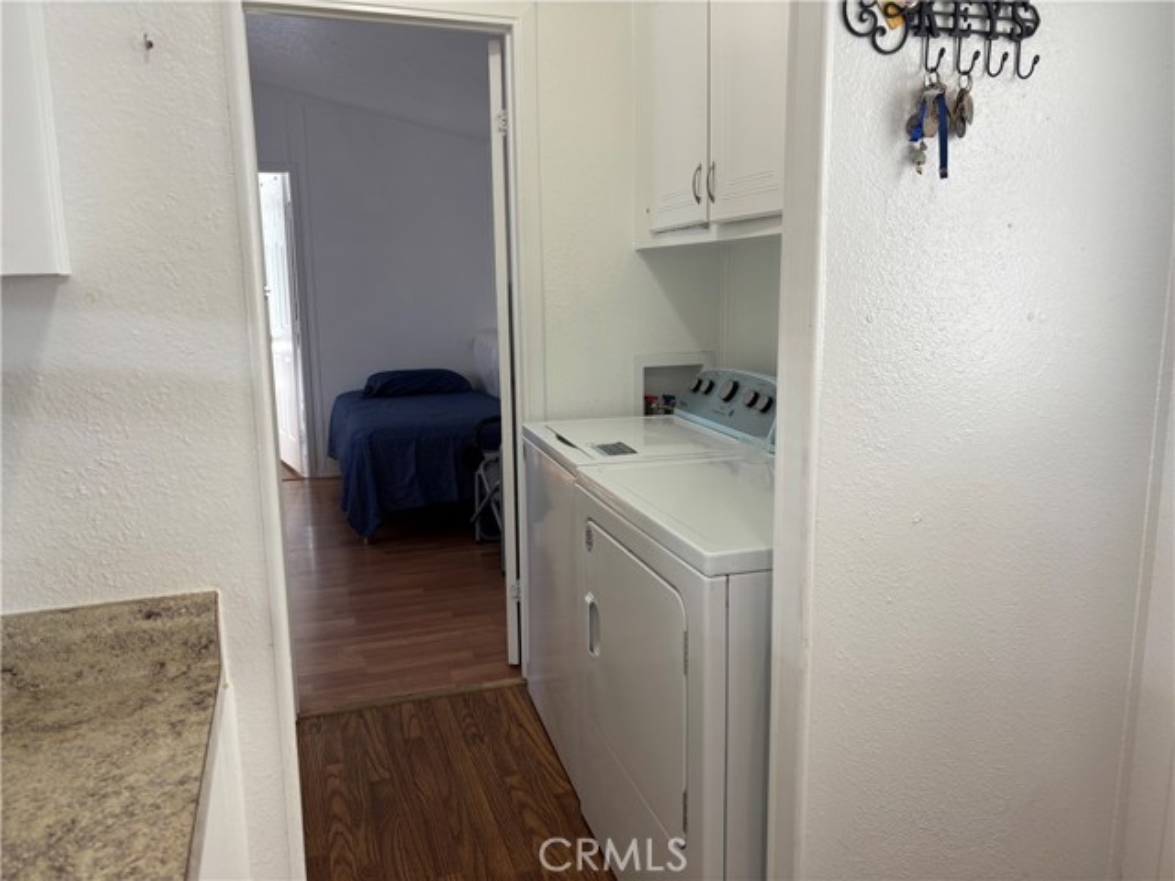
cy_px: 440
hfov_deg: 67.3
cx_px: 588
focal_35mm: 26
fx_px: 883
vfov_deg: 53.1
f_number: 1.6
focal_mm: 5.96
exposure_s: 1/60
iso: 64
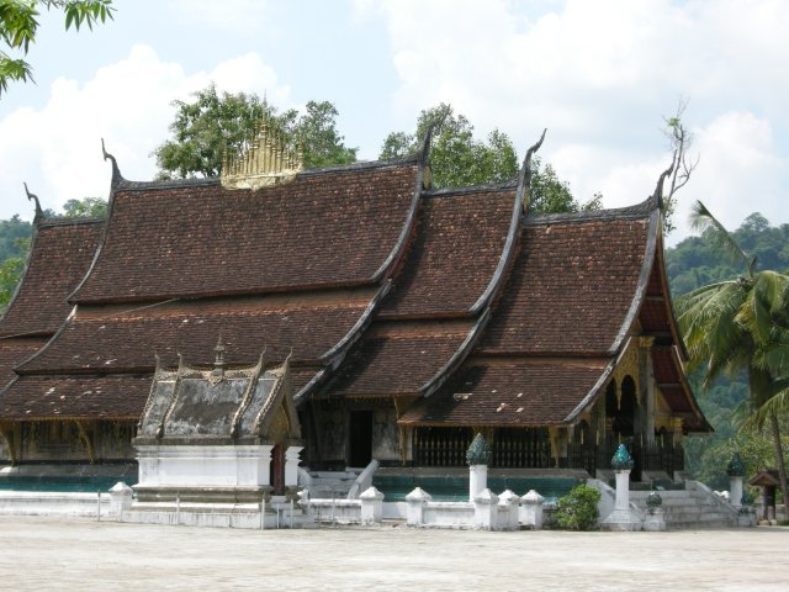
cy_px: 296
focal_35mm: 89
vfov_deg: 16.6
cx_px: 394
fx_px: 2029
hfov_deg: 22.0
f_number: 6
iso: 64
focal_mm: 18.6
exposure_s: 1/196
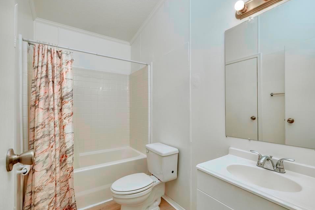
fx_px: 140
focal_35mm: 16
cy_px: 109
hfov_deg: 96.8
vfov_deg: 73.7
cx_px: 158
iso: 320
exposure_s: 1/60
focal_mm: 10
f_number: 8
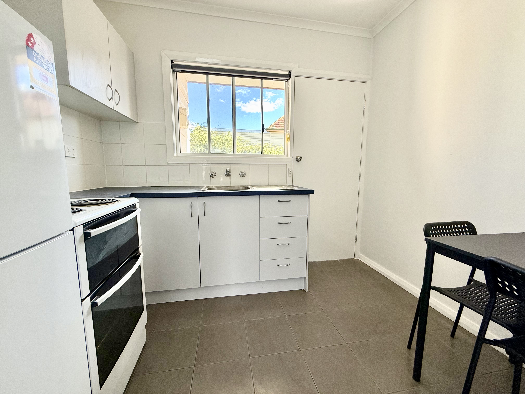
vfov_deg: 85.7
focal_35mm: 14
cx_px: 262
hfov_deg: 102.1
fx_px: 212
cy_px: 197
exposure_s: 1/99
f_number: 2.2
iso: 100
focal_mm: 2.22
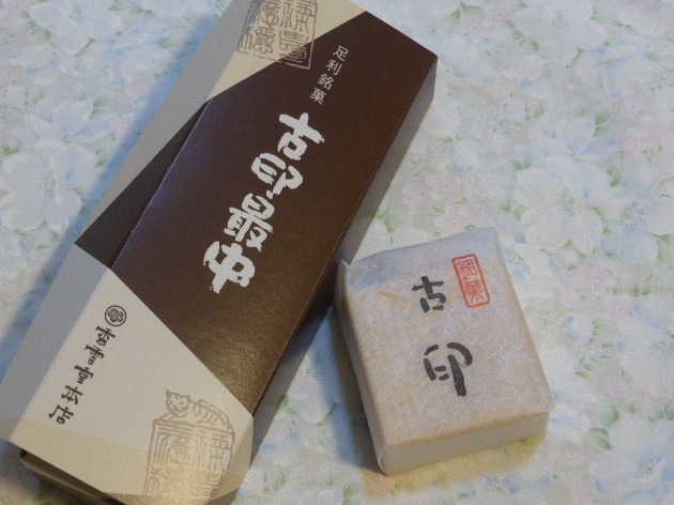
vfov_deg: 23.6
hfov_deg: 31.2
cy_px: 249
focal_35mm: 62
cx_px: 334
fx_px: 1207
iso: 400
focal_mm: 10.3
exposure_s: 1/20
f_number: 4.7
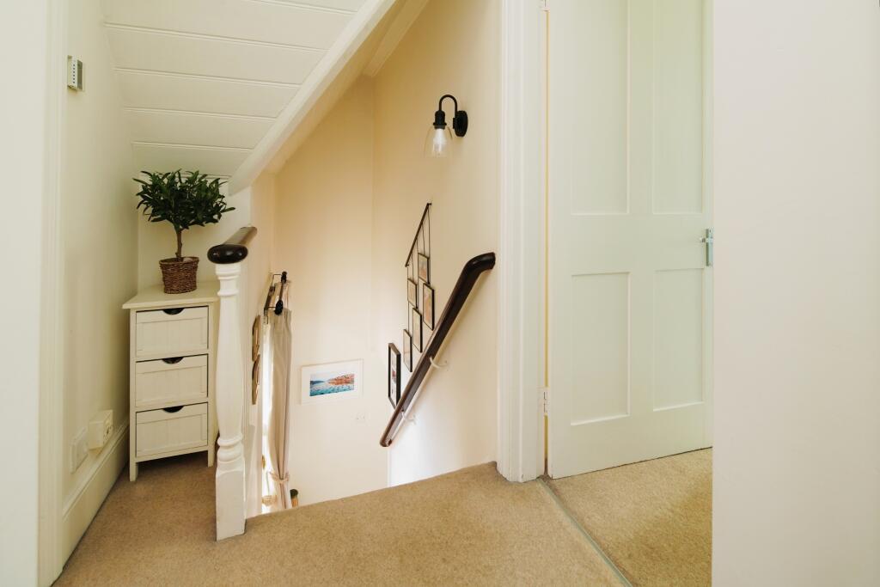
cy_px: 294
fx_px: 416
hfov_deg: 93.3
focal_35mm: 17
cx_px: 440
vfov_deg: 70.5
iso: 640
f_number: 8
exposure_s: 1/20
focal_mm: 17
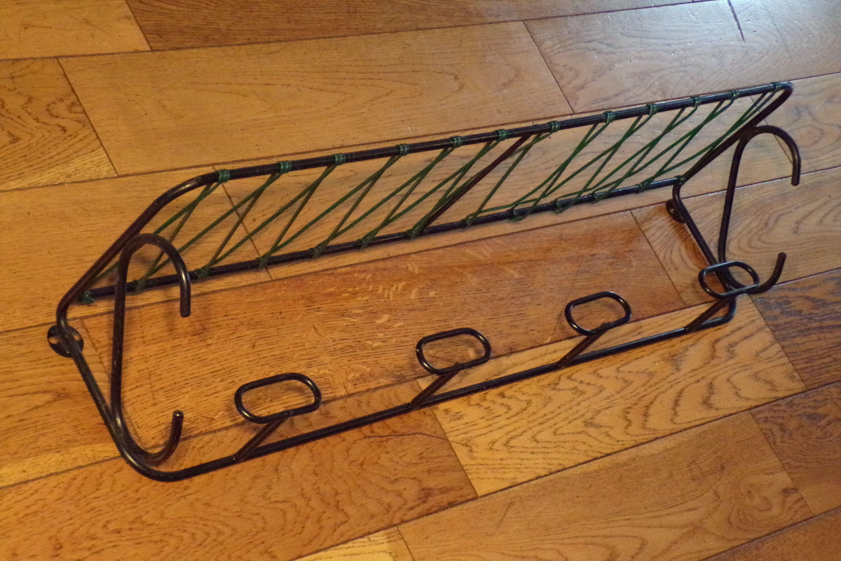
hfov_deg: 26.3
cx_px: 420
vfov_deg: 17.7
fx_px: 1799
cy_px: 299
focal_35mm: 77
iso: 800
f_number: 3.9
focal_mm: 13.3
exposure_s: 1/25
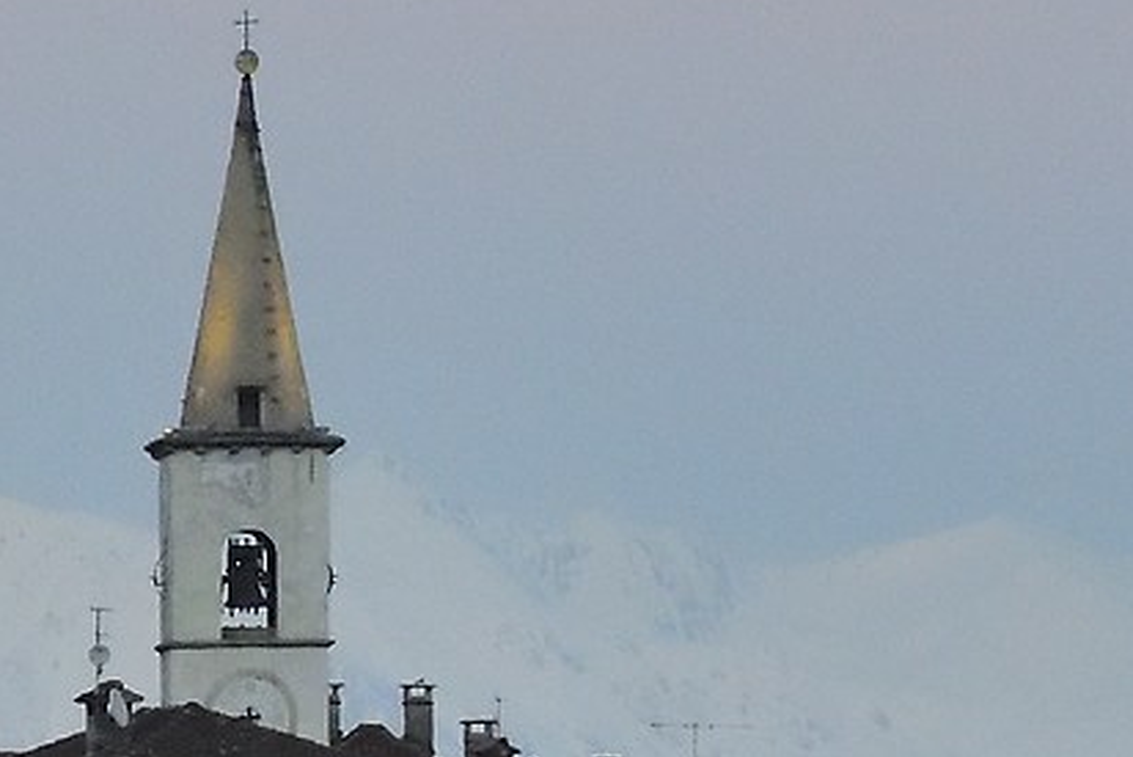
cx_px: -1964
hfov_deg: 2.0
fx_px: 33024
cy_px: 630
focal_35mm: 1049
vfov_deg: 1.3
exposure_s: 1/400
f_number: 8
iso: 2500
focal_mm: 120
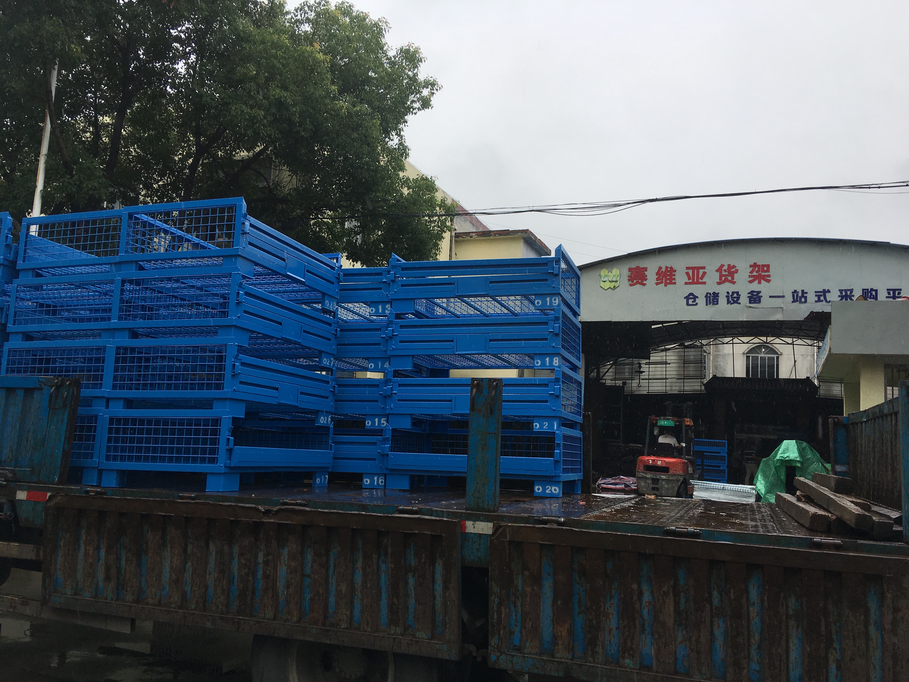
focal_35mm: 29
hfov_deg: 61.7
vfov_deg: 48.2
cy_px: 341
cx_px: 454
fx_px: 762
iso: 25
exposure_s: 1/574
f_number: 2.2
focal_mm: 4.15
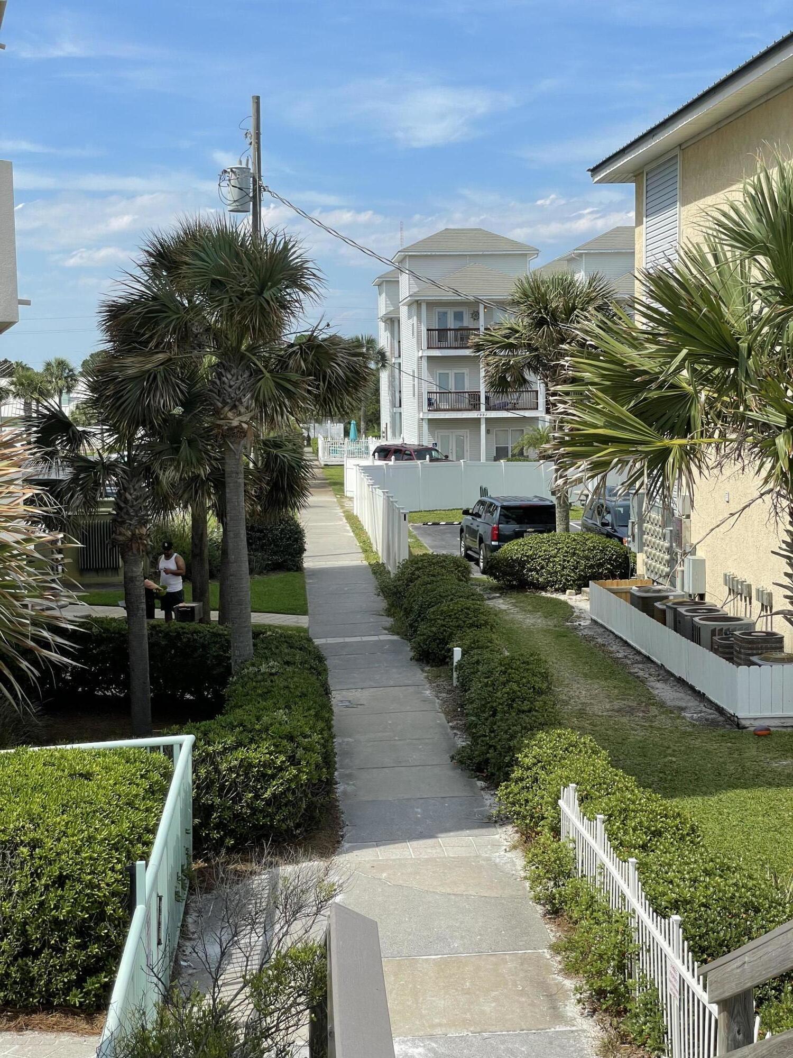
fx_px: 1588
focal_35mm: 52
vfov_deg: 36.8
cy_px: 529
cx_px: 396
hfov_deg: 28.0
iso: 25
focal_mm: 6
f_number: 2
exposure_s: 1/1497
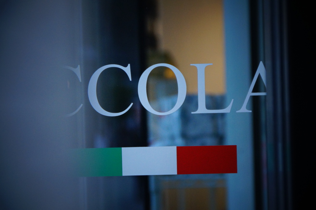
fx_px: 2630
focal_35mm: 300
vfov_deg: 4.6
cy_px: 105
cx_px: 158
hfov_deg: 6.9
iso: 1250
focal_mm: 200
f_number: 8
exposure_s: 1/320
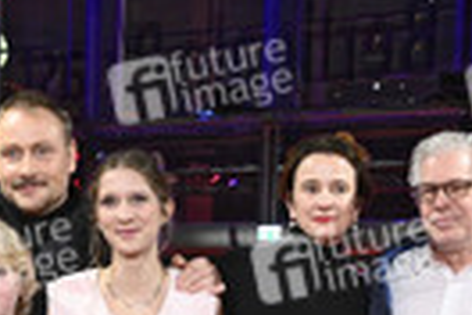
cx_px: 249
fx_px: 1704
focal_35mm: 130
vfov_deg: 10.1
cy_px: 530
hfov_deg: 15.8
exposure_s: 1/250
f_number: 5.6
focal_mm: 38
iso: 5000
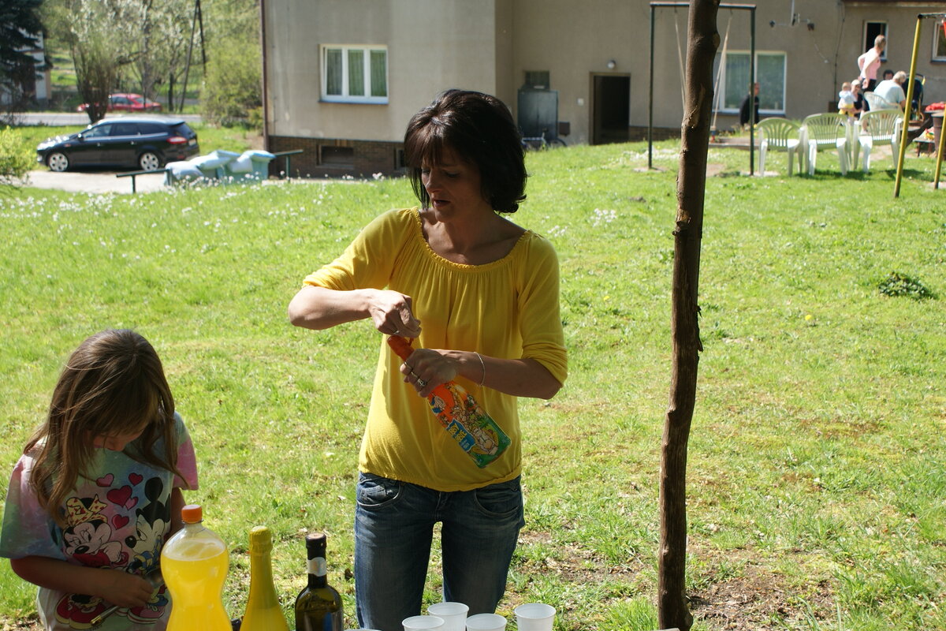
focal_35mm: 52
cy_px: 316
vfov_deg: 25.8
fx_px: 1379
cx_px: 473
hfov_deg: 37.9
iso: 100
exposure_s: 1/160
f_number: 5.6
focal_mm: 35
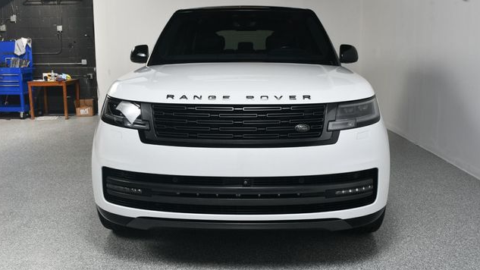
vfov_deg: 32.8
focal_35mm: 36
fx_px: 458
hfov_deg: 55.3
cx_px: 238
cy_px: 119
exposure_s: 1/160
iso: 100
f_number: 13
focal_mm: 23
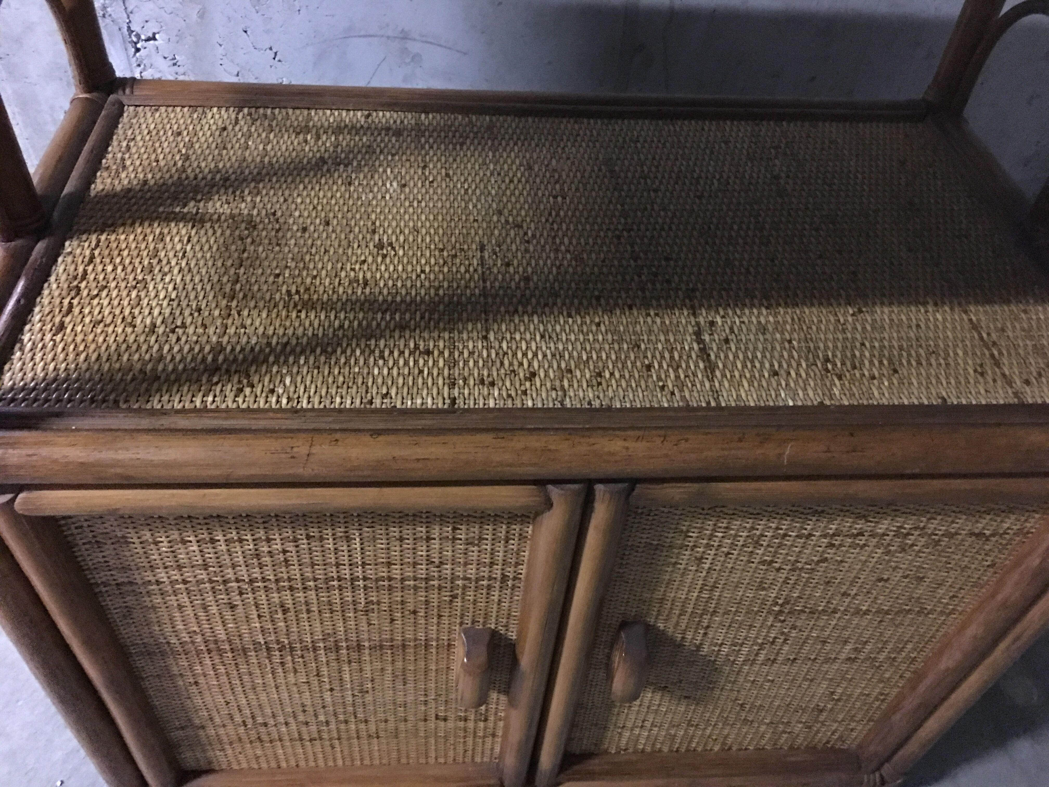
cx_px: 524
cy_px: 394
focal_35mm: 29
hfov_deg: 61.7
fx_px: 879
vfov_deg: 48.2
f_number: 2.2
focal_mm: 4.15
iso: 250
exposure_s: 1/4
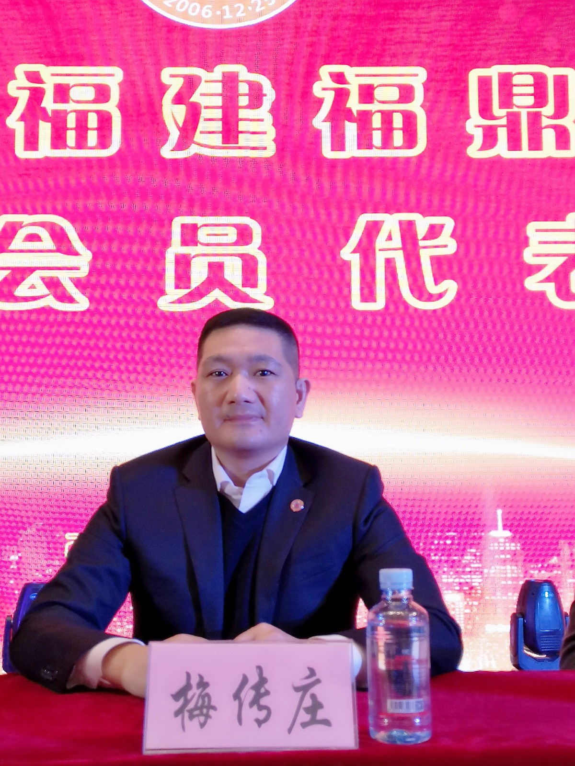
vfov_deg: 45.8
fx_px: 908
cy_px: 383
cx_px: 288
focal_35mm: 41
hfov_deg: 35.1
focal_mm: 3.95
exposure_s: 1/50
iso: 80
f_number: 1.8
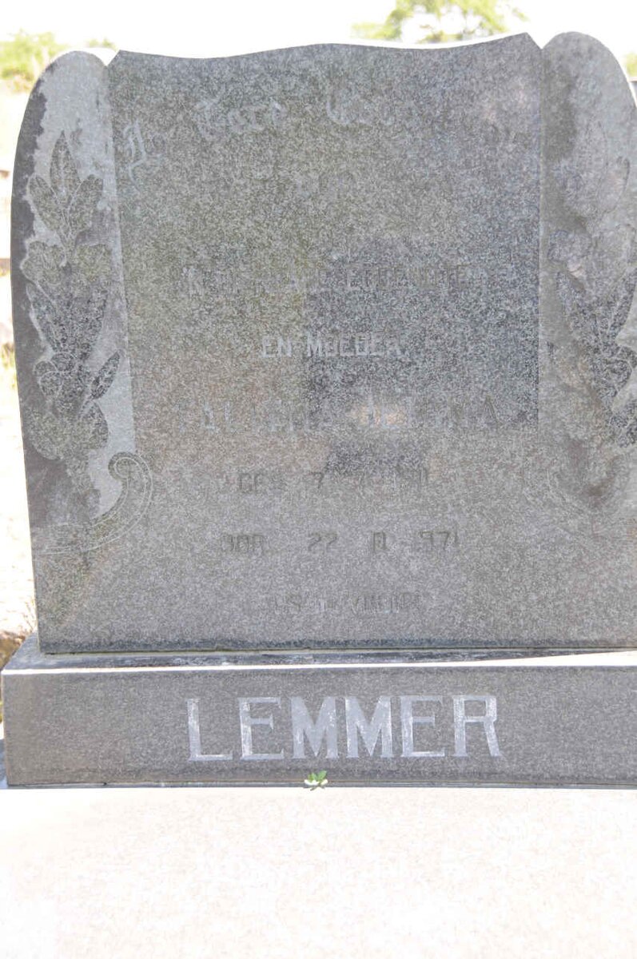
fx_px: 1676
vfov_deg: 31.9
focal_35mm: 63
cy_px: 480
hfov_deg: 21.5
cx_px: 318
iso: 200
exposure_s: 1/100
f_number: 5
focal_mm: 42
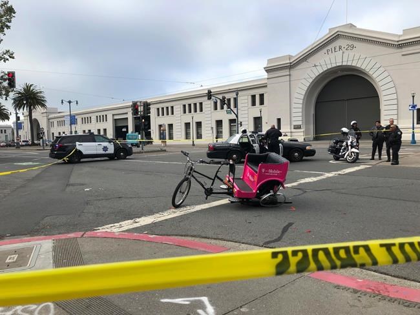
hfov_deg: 63.4
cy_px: 158
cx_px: 210
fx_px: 340
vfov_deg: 49.8
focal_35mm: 28
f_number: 1.8
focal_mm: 3.99
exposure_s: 1/857
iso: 20
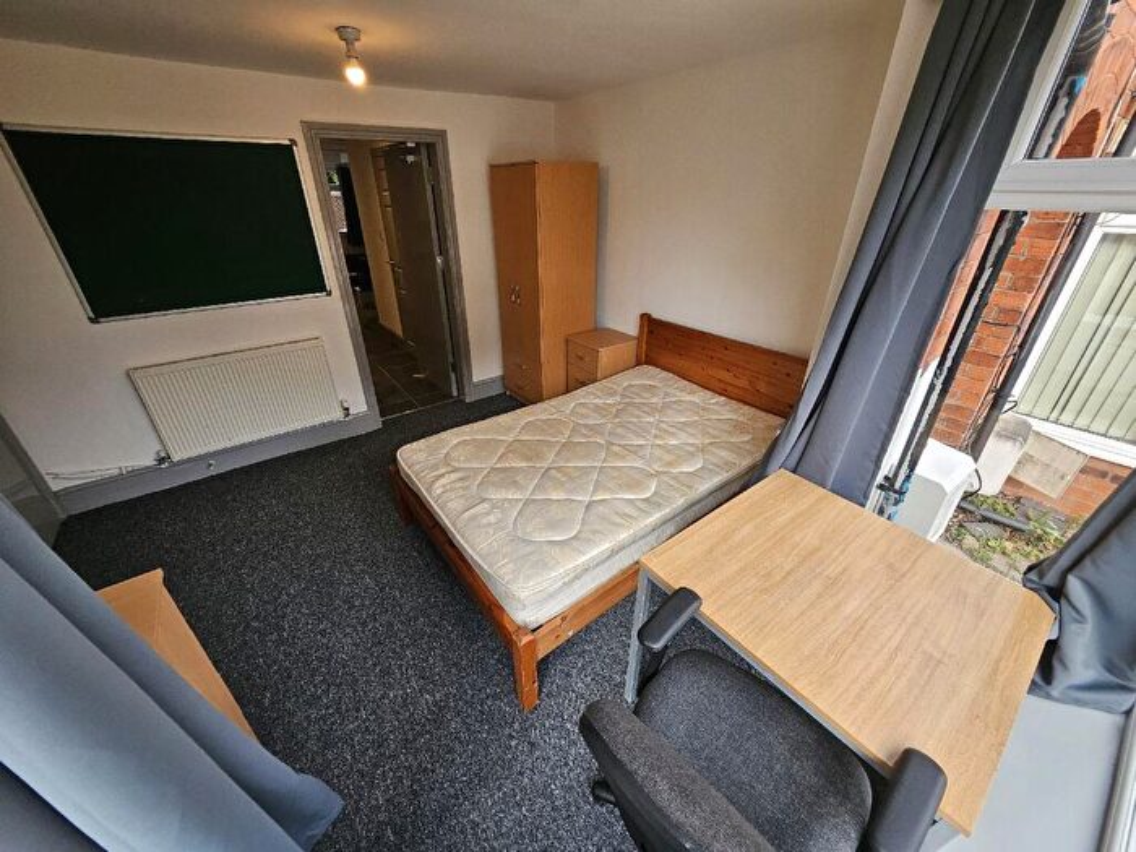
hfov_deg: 106.2
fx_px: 427
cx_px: 568
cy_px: 426
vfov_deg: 89.9
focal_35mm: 13
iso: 50
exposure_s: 1/100
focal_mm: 1.7
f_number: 2.2
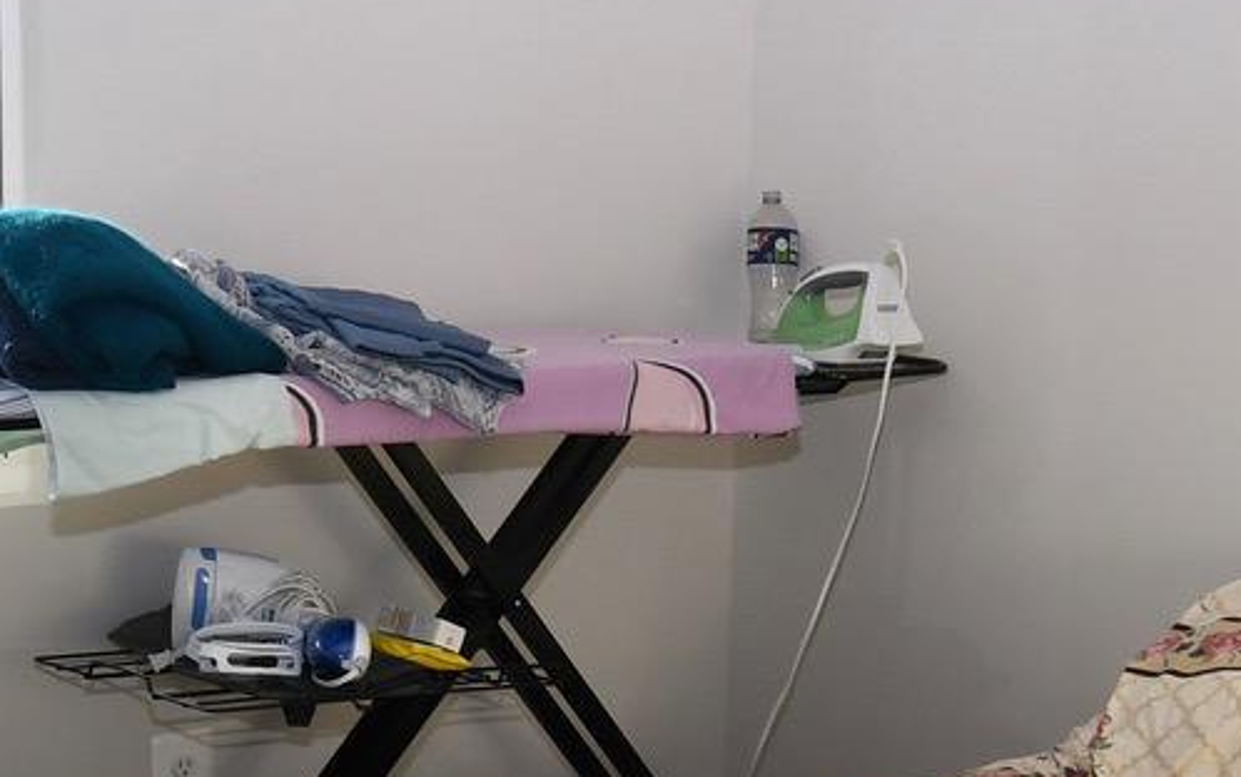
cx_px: 658
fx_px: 2268
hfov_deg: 30.6
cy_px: 674
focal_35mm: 67
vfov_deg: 19.2
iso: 400
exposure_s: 1/160
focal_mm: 11
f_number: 6.3
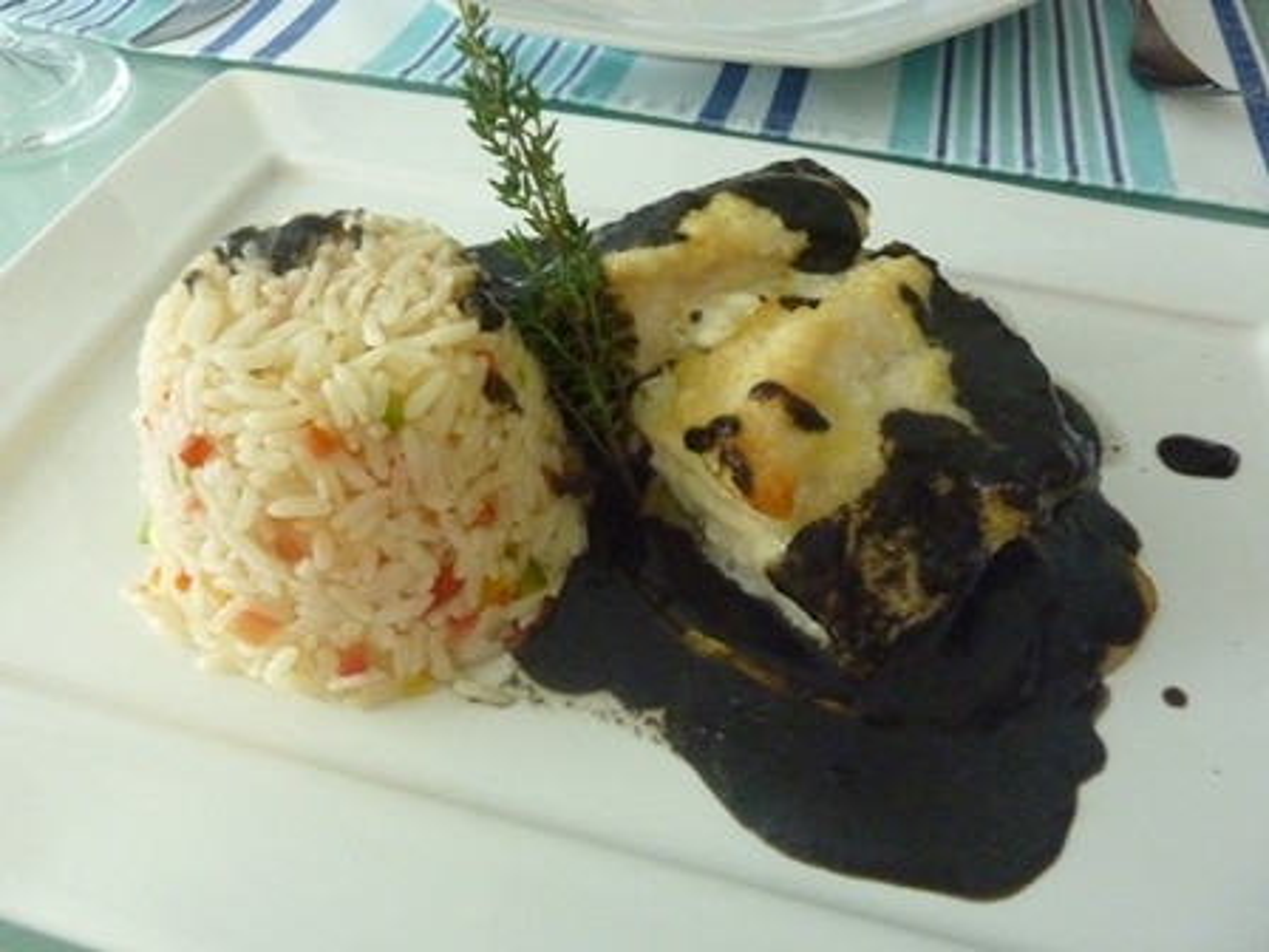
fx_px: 916
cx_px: 634
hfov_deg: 69.4
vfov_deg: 54.9
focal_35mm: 25
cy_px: 476
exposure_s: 1/50
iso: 800
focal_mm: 4.1
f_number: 3.3
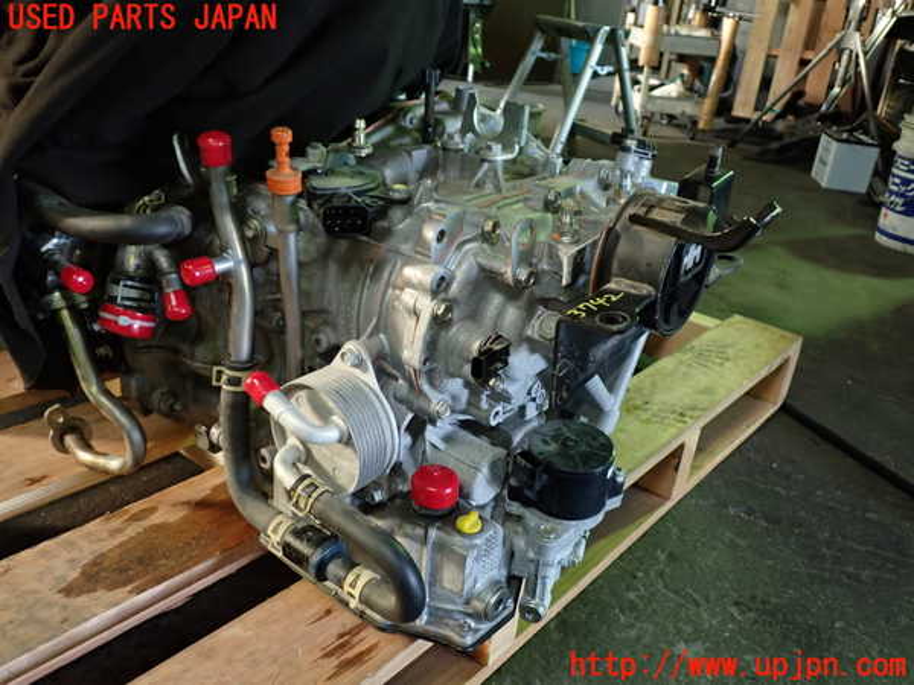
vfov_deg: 46.8
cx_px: 457
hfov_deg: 60.0
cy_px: 342
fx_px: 792
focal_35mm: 30
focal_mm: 5.4
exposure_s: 1/30
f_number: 2.3
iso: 250
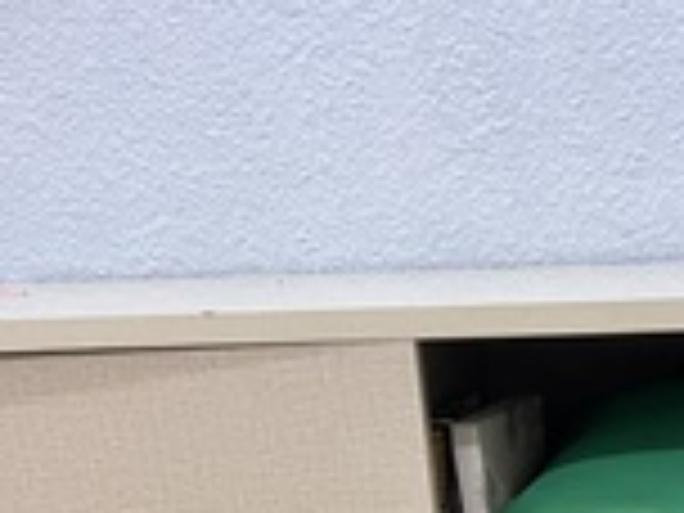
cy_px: 731
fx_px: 1541
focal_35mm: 78
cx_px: 709
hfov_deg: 23.8
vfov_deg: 17.3
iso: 200
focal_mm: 5.7
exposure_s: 1/60
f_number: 1.5
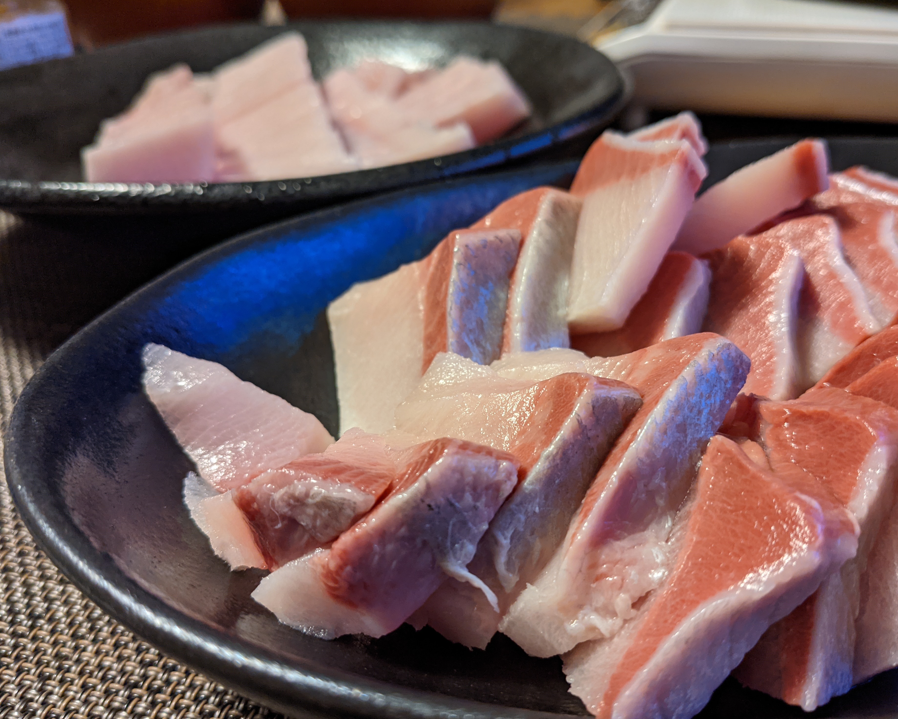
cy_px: 369
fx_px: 771
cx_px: 489
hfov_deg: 60.3
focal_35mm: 29
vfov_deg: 50.0
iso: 148
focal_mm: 4.38
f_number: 1.73
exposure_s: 1/25
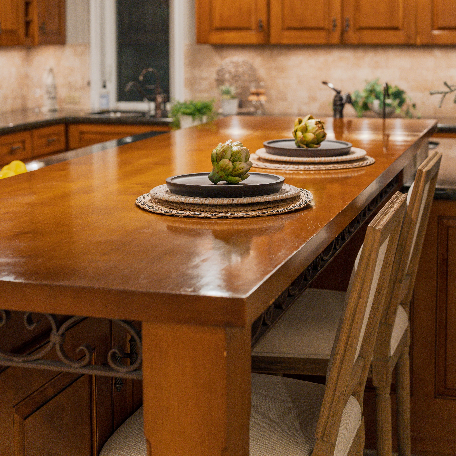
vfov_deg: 26.5
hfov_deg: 26.9
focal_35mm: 64
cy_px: 113
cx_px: 228
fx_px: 954
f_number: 4
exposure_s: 1/40
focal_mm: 50
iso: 1000
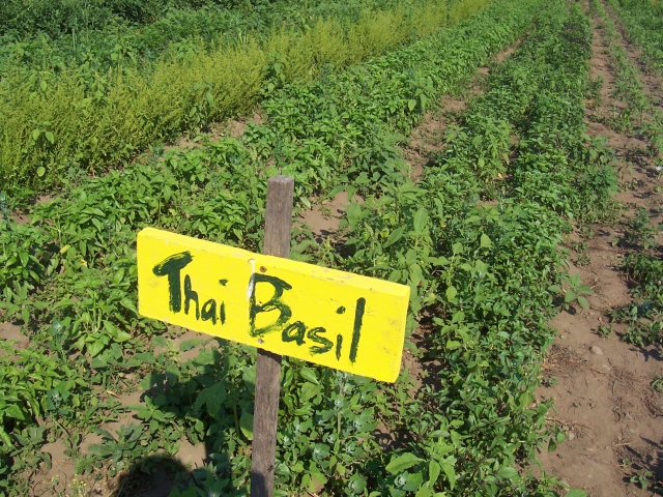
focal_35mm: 37
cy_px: 248
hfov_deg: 50.1
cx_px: 332
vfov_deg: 38.7
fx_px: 709
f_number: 5.6
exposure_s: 1/500
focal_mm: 5.6
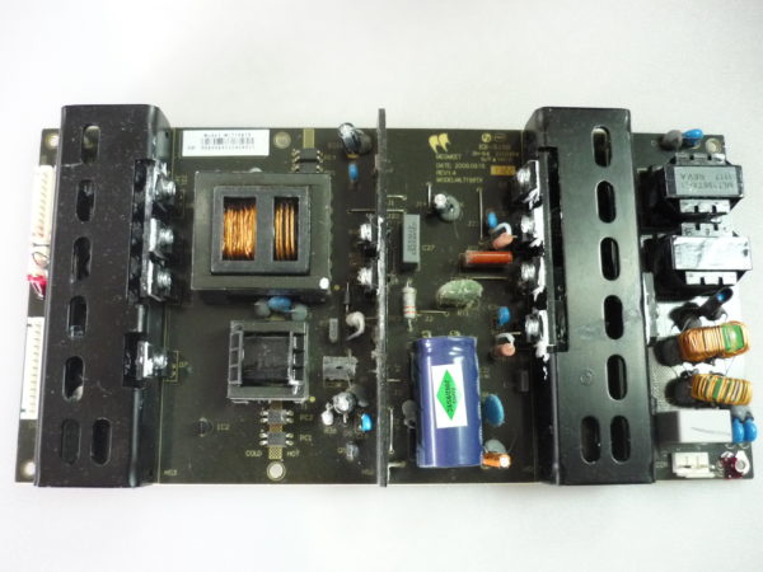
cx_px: 382
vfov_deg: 42.9
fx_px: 727
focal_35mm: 33
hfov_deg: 55.4
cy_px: 286
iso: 400
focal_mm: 5.5
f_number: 2.8
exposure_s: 1/20
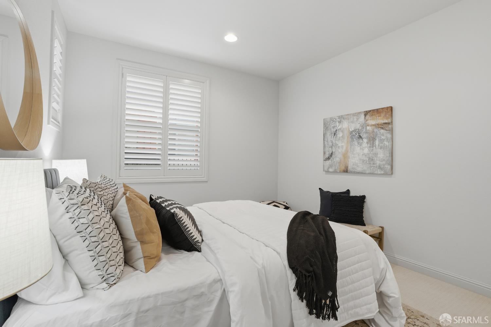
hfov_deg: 96.7
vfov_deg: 73.7
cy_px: 164
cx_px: 246
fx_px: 218
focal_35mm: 16
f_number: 9
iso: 250
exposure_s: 1/160
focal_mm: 16
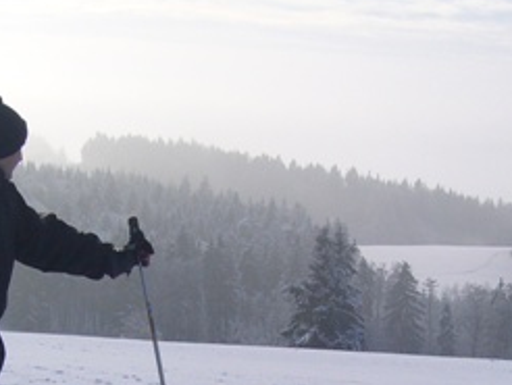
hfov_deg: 21.5
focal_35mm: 91
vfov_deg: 15.9
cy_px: 404
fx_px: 1347
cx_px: 262
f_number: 5.6
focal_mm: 5.8
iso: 80
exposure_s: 1/500
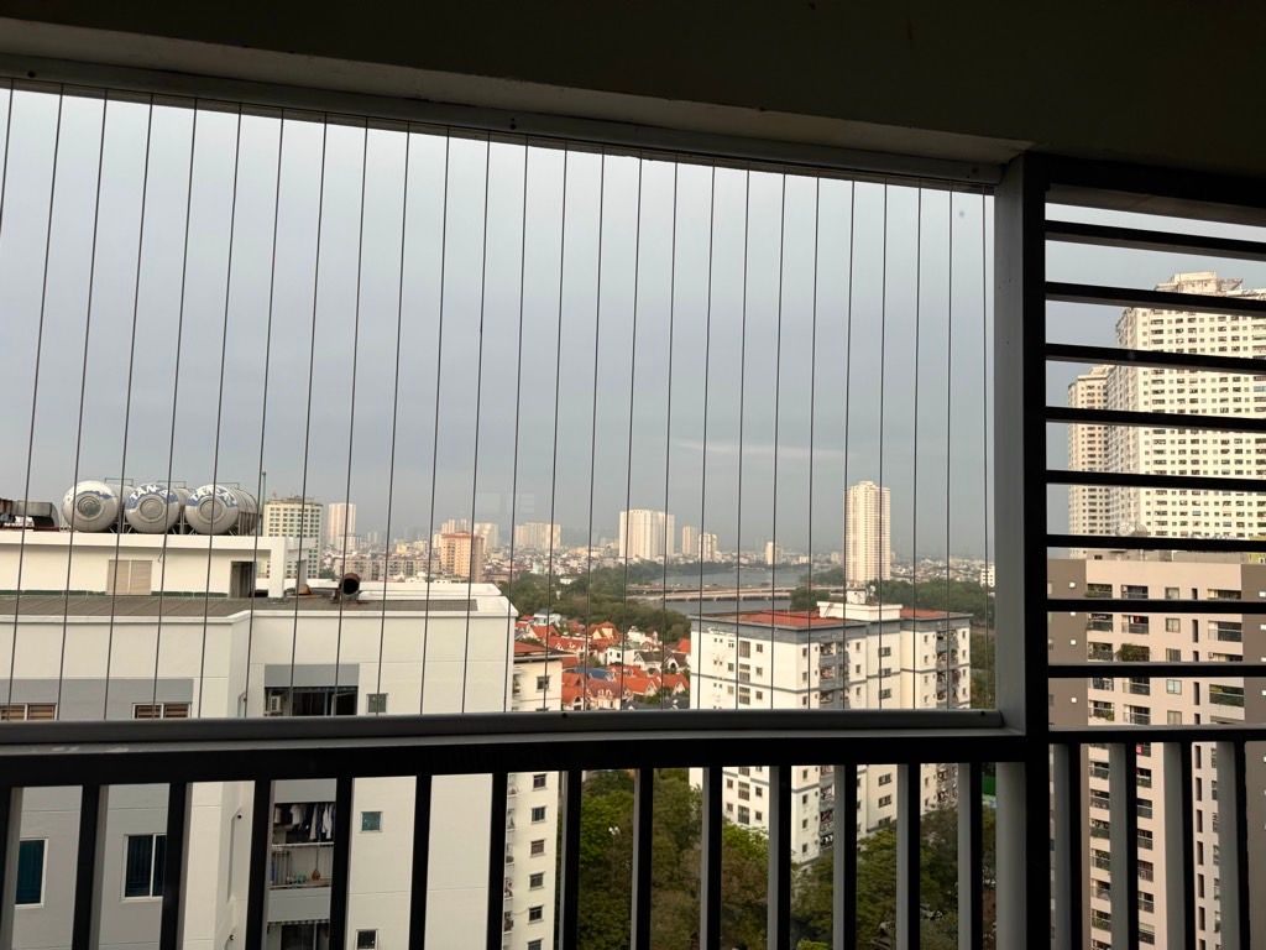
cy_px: 475
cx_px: 633
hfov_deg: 71.6
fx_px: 878
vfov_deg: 56.8
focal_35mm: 24
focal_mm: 6.76
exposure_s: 1/2506
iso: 80
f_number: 1.78
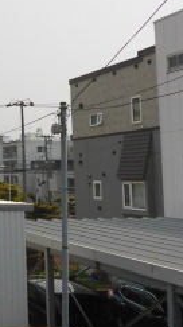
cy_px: 120
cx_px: -223
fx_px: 598
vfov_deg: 30.5
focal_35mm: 69
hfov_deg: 13.7
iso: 100
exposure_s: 1/320
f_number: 7.8
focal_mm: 4.3
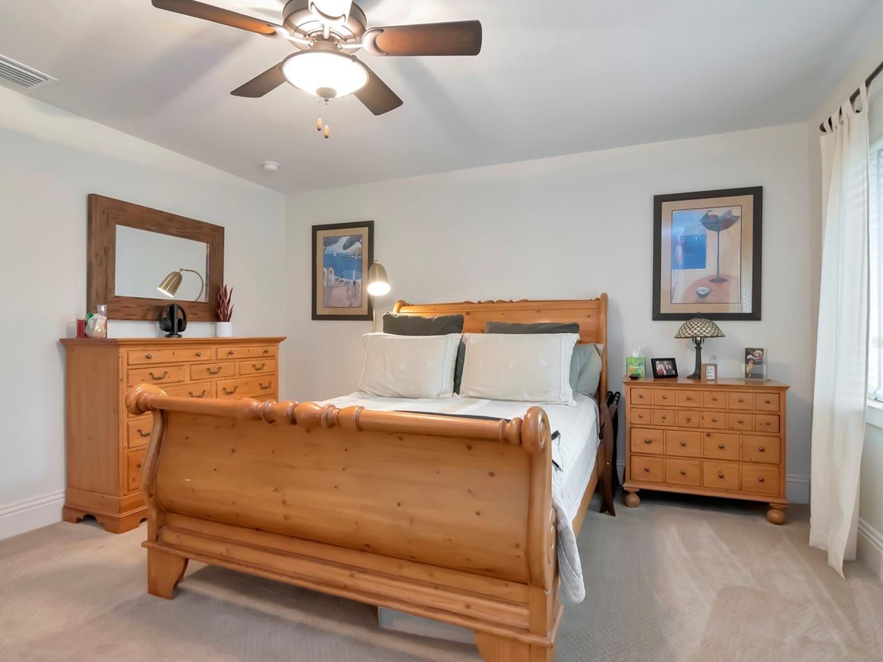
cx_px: 413
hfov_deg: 85.9
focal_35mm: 19
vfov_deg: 69.9
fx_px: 473
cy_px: 342
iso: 1000
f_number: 6.3
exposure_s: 1/10
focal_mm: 11
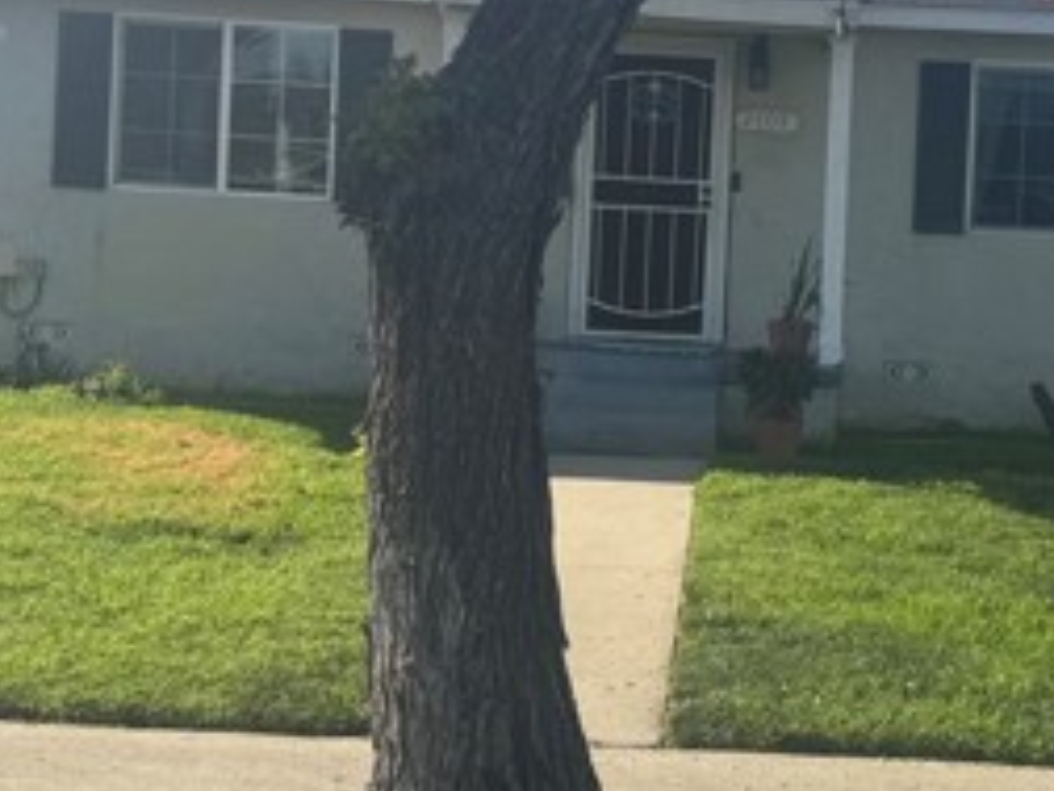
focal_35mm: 61
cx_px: 782
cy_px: 297
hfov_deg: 31.2
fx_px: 1857
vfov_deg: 24.0
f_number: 1.78
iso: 80
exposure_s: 1/3802
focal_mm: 6.76
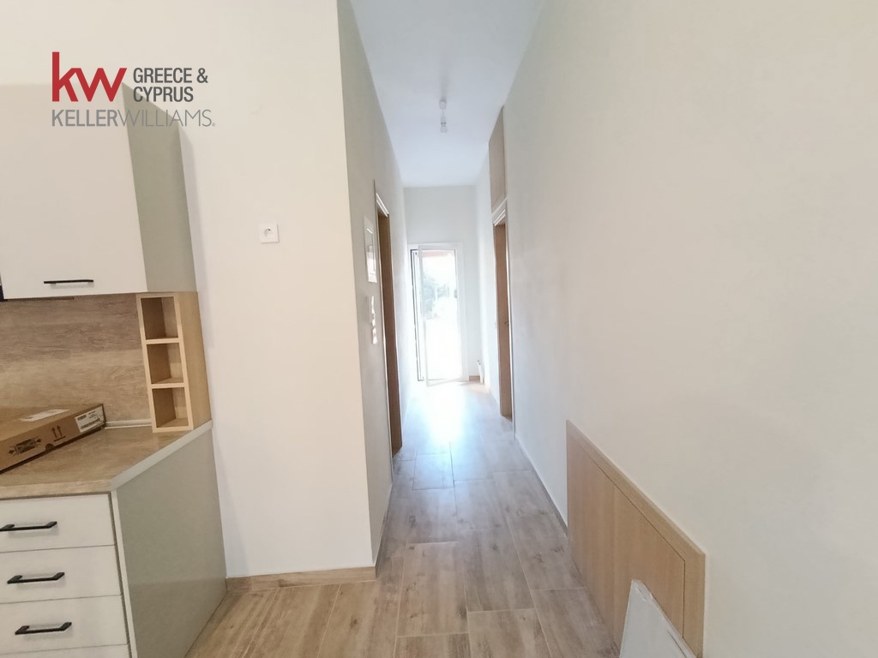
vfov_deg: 81.7
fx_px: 380
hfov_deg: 98.2
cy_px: 329
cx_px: 439
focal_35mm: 15
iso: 969
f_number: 2.2
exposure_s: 1/33.3
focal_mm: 1.65
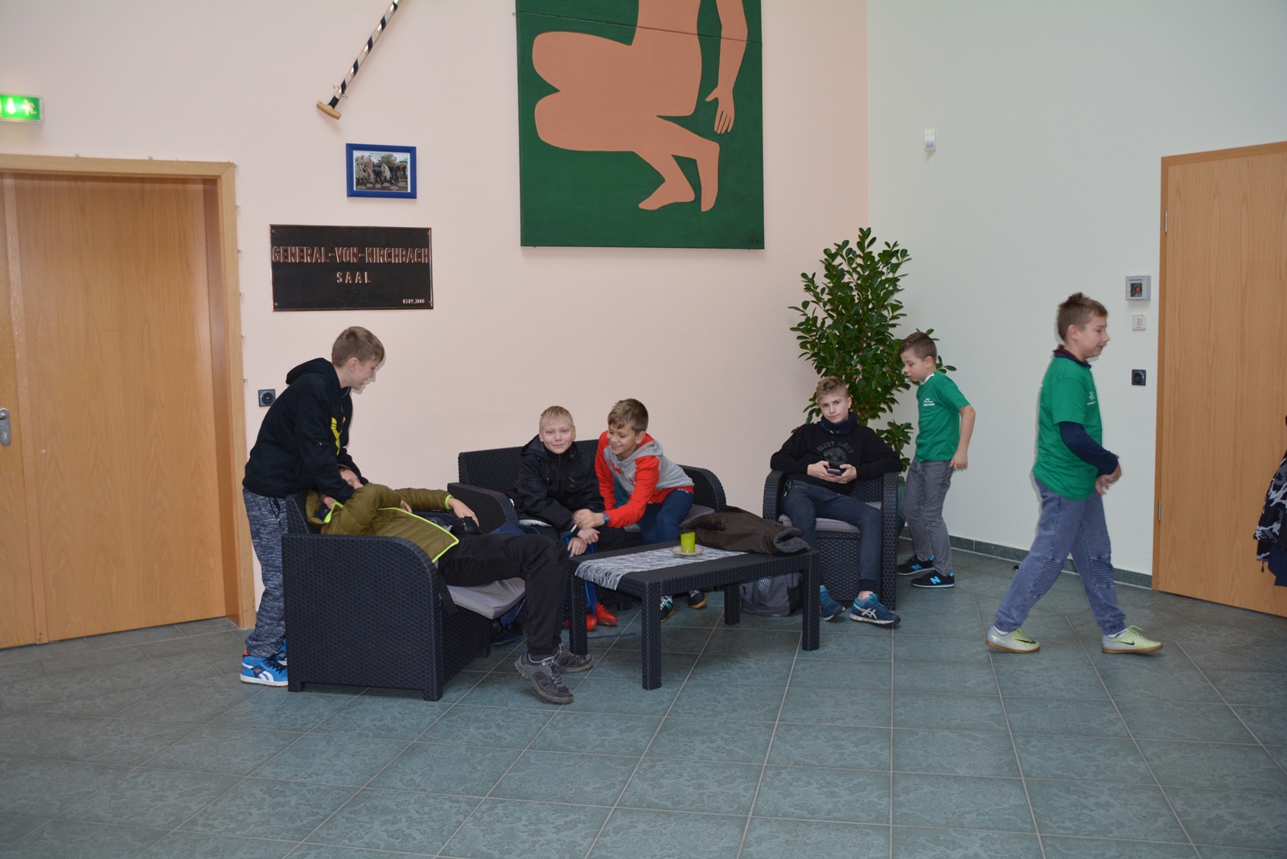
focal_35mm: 33
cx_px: 644
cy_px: 430
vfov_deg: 40.0
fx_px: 1180
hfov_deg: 57.2
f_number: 3.8
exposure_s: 1/60
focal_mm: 22
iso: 720
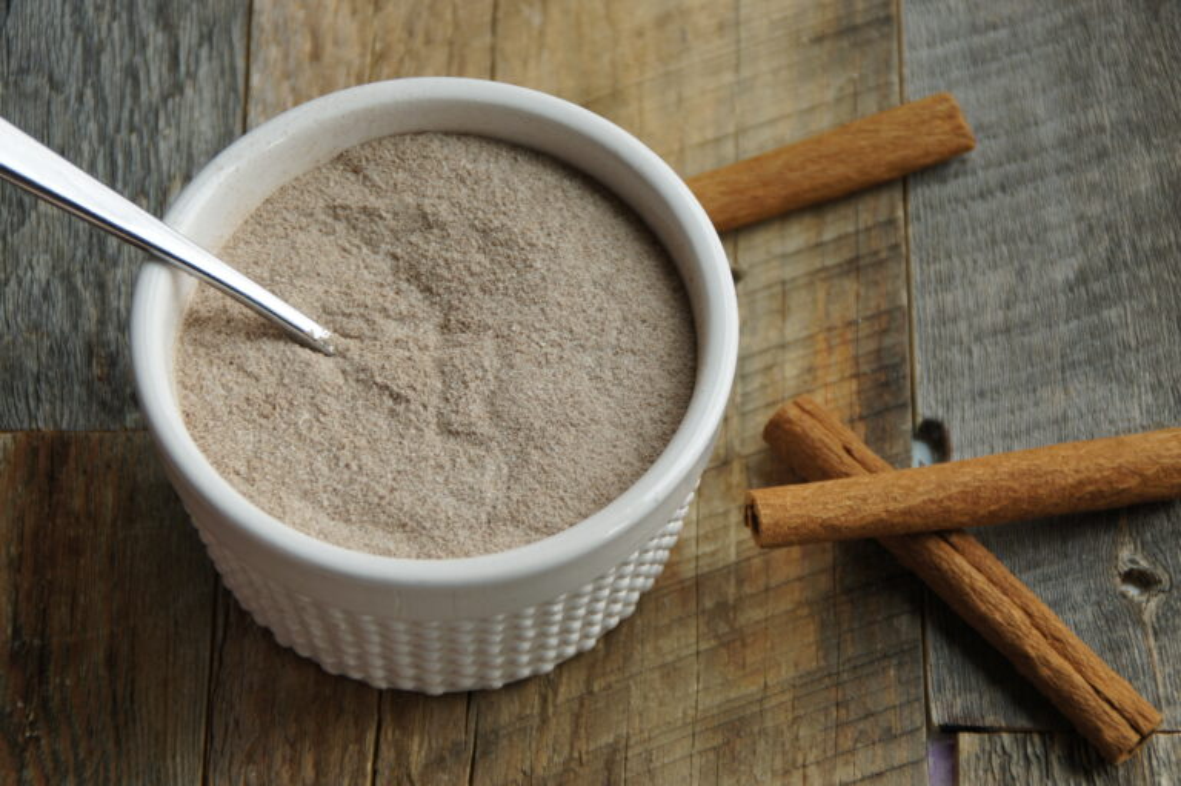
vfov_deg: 9.1
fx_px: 4917
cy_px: 393
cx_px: 590
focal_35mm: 150
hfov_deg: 13.7
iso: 100
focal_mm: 100
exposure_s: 1/13
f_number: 6.3
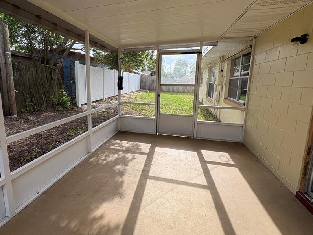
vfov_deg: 71.4
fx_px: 163
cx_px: 137
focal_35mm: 18
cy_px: 105
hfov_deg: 87.3
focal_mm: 2.22
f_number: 2.2
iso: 50
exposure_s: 1/479
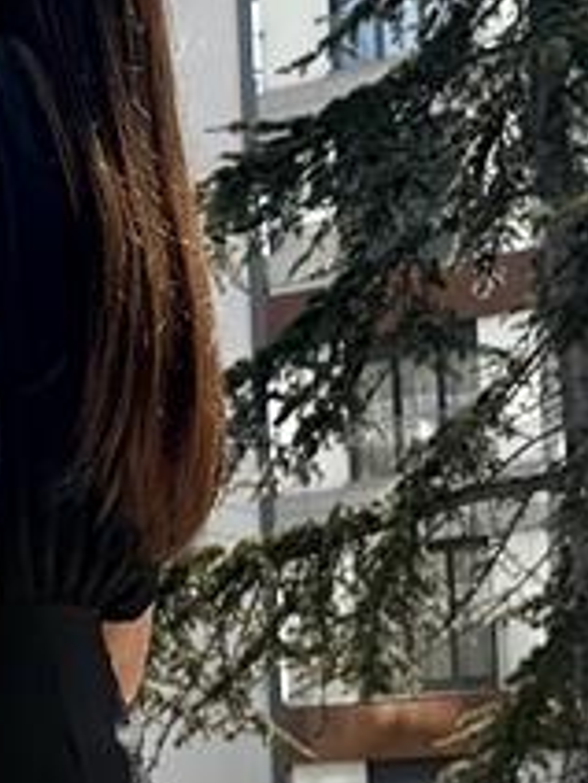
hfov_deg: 9.8
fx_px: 3329
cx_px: -270
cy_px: 458
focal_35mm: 147
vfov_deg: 13.4
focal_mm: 6.86
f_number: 1.78
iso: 80
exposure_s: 1/3472
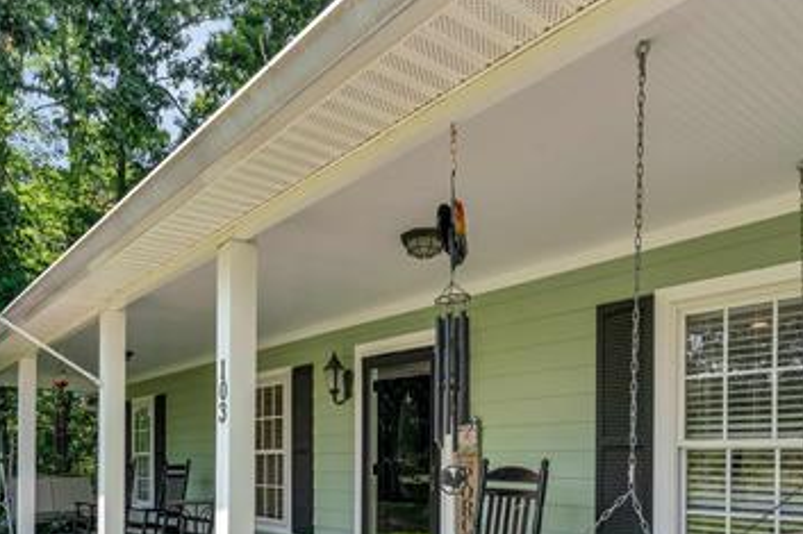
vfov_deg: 41.9
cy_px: 464
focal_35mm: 29
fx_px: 647
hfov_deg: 63.4
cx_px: 341
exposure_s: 1/160
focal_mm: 16
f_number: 9
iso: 160
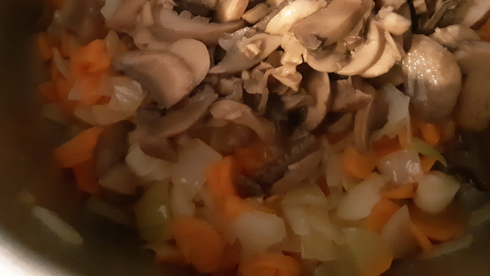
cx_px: 247
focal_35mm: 40
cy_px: 21
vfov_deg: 28.4
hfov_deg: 50.5
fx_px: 520
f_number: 1.7
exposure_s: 1/10
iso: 1250
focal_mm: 3.93
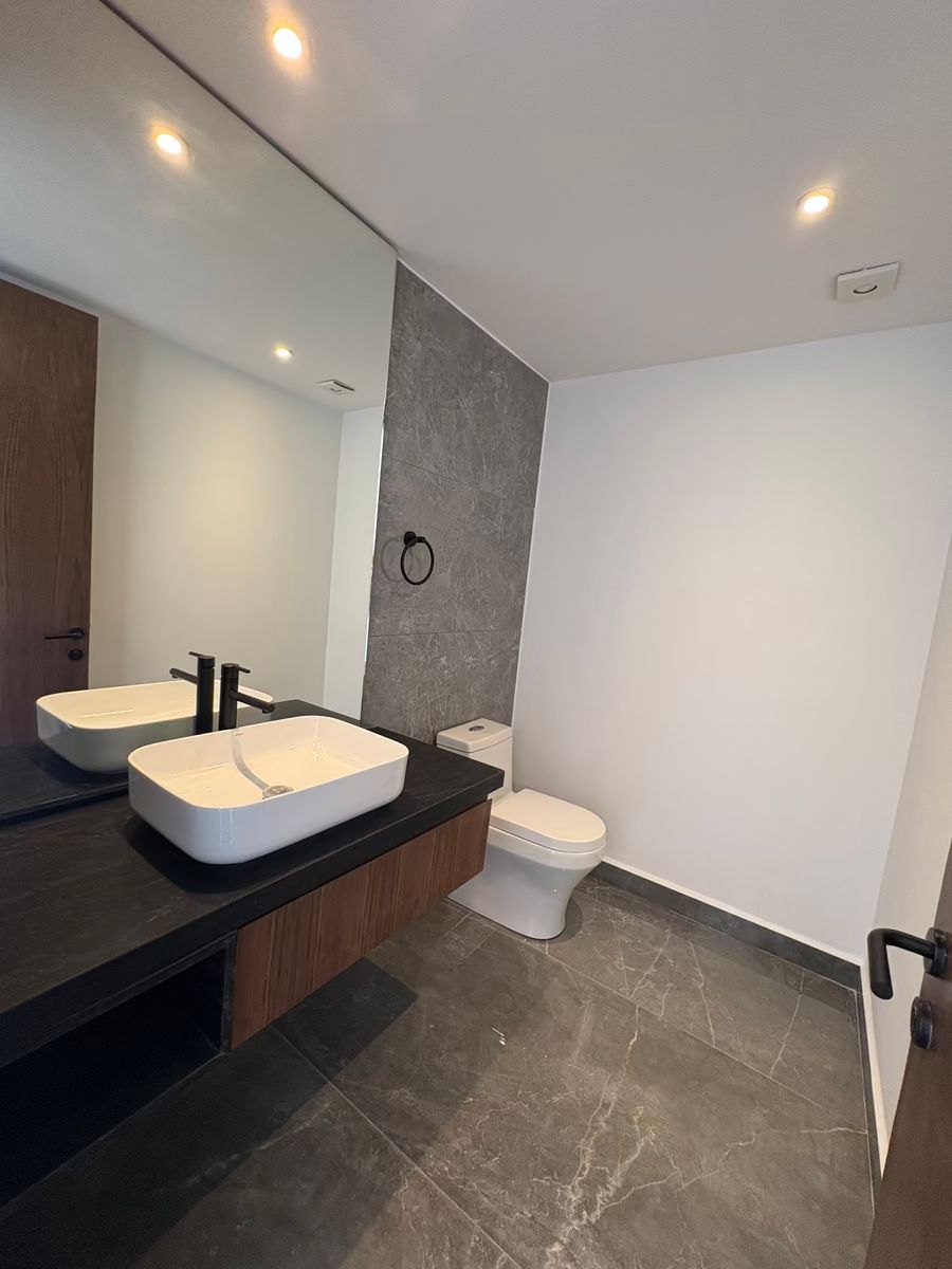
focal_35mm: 14
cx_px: 476
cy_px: 634
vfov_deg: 102.1
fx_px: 513
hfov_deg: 85.7
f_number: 2.2
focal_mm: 2.22
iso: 250
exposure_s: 1/60
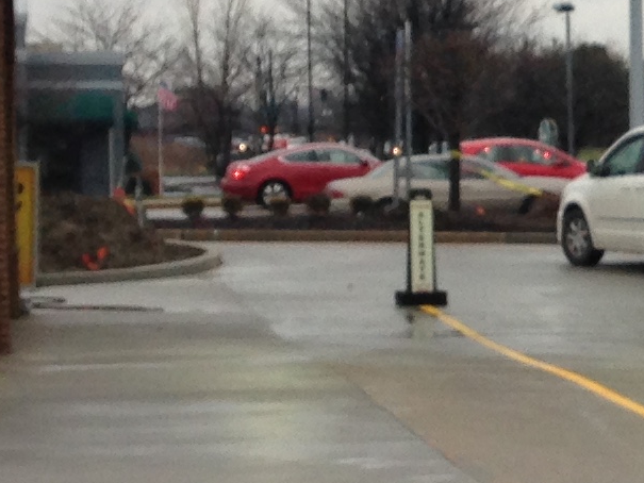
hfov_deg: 10.8
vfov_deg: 8.3
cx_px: 888
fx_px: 3312
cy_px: 227
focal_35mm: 178
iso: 50
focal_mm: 4.12
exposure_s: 1/120
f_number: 2.4
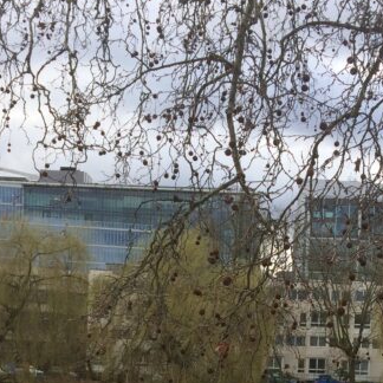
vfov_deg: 20.3
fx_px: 1014
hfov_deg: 21.3
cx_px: 238
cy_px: 437
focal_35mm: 81
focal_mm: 4.15
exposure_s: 1/684
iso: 32
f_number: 2.2
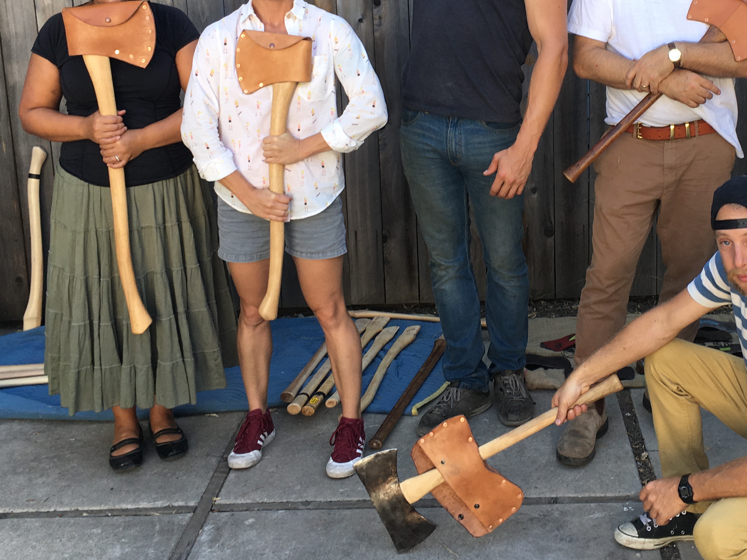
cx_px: 507
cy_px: 137
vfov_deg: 29.2
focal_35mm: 49
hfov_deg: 38.4
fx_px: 1058
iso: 25
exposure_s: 1/120
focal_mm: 4.15
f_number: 2.2
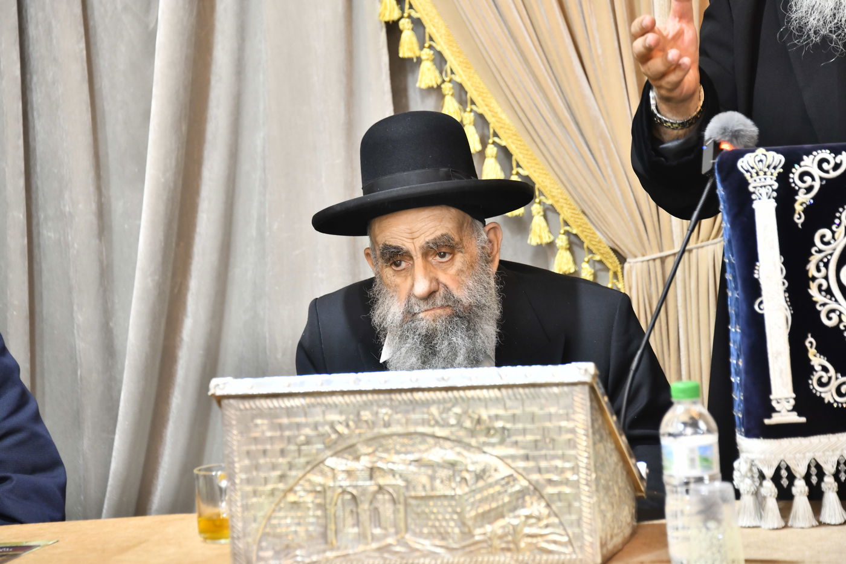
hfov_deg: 12.1
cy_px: 282
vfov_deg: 8.1
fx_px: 3994
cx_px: 423
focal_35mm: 170
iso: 1250
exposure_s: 1/100
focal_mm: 170
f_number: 5.6
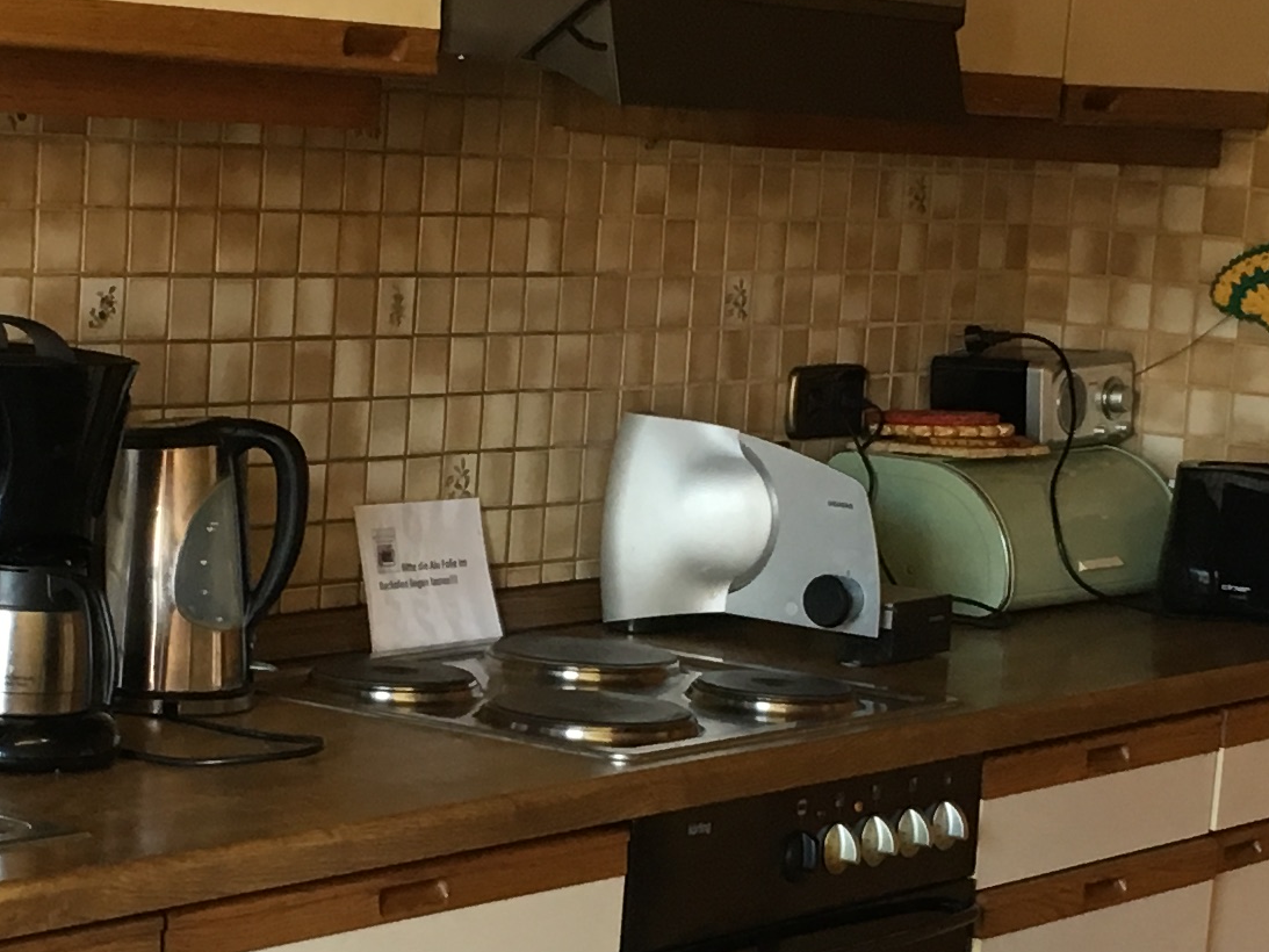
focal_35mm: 107
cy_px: 681
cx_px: 612
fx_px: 3923
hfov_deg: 18.4
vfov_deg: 13.8
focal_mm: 4.15
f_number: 2.2
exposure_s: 1/33
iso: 100
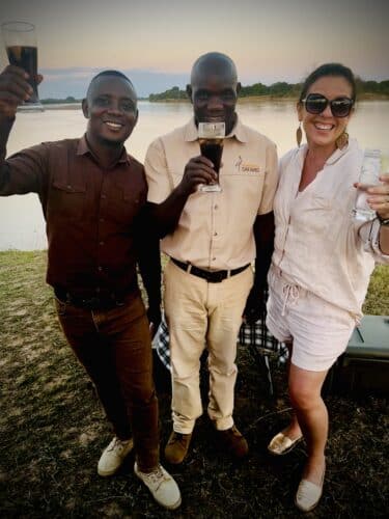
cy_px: 260
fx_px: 360
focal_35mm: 24
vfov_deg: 71.6
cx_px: 194
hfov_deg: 56.8
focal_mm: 6.86
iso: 100
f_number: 1.78
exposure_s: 1/121
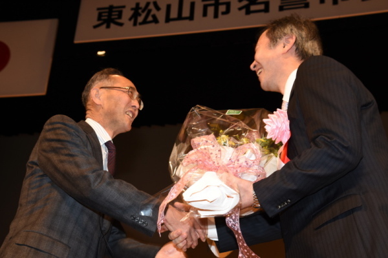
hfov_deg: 35.1
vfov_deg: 23.7
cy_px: 129
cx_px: 194
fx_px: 614
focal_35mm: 57
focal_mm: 38
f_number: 5.6
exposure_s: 1/60
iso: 400
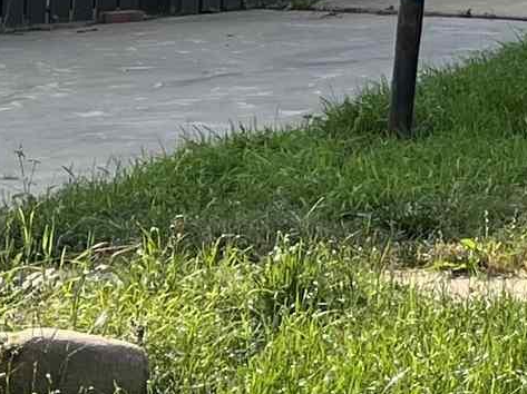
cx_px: 1467
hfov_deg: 9.6
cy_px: -297
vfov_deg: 8.5
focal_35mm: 169
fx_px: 2571
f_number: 1.6
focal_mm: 5.1
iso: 50
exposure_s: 1/1372
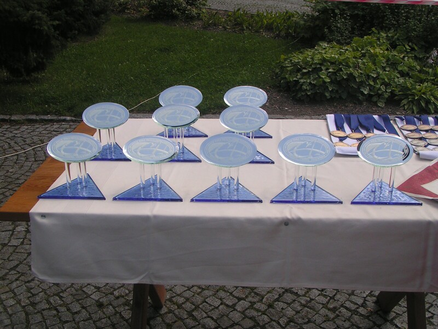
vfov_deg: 35.1
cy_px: 164
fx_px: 519
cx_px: 219
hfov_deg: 45.8
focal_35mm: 41
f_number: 5
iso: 50
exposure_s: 1/125
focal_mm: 6.3
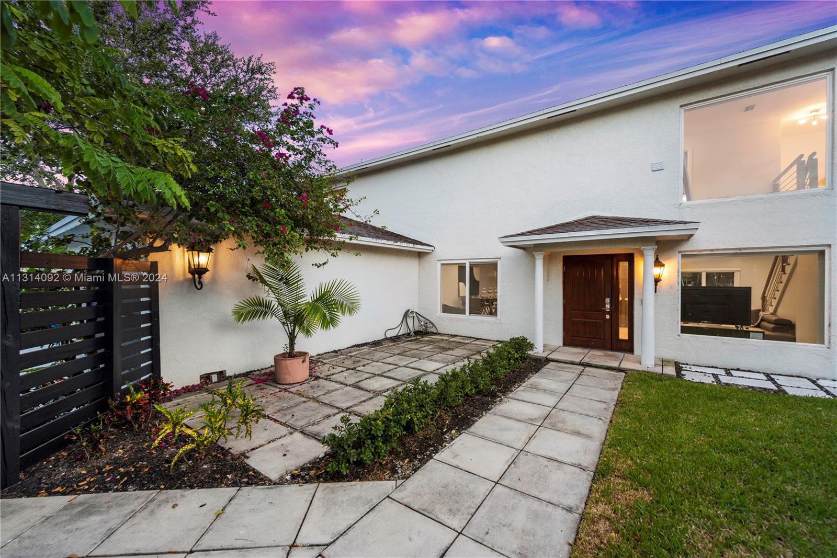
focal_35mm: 14
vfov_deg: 81.2
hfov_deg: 104.2
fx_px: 326
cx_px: 418
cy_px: 279
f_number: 8
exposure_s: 1/20
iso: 640
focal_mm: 14
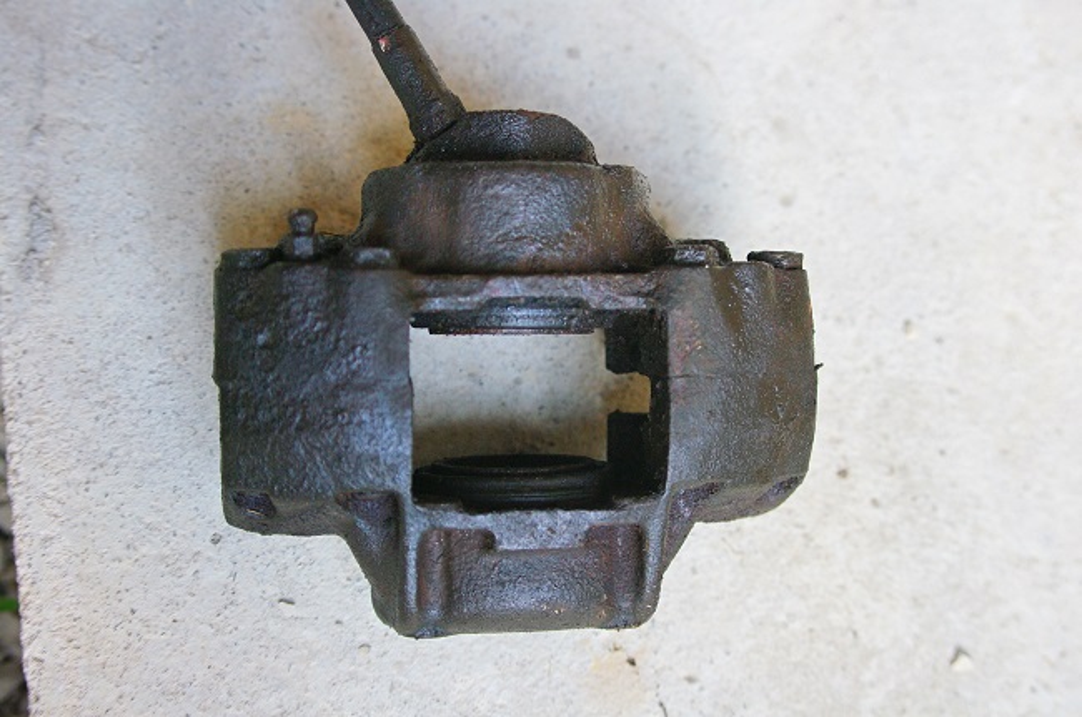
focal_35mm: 54
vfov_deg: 25.0
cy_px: 358
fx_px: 1620
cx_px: 541
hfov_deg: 36.9
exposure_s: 1/90
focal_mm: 36
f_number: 4
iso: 400
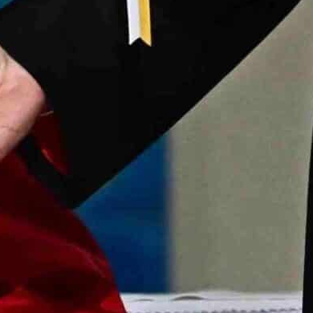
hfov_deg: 0.6
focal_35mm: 2841
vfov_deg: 0.6
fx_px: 29063
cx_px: -502
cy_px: -166
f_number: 5.6
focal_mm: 290
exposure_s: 1/400
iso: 4000
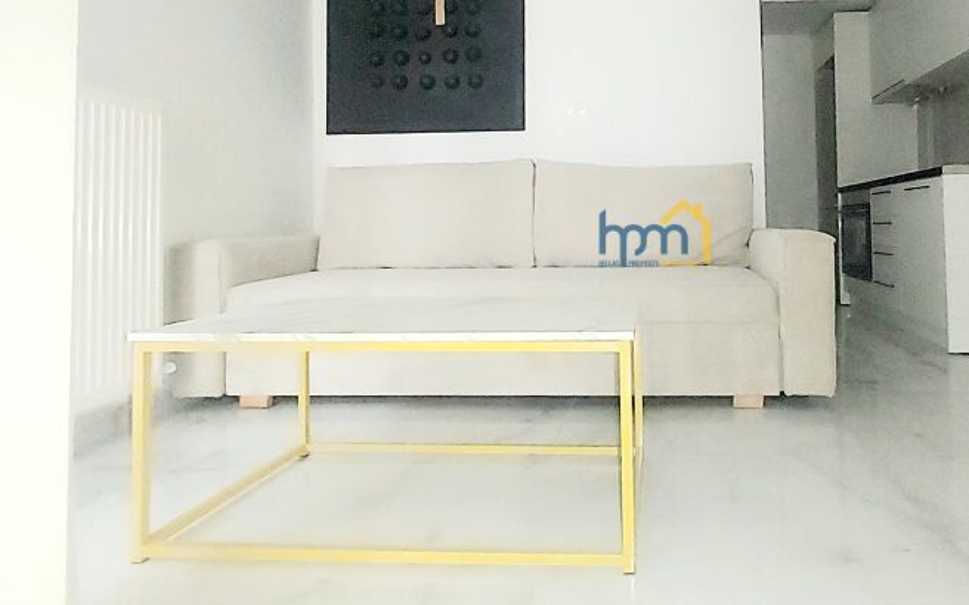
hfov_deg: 80.4
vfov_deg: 56.0
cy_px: 198
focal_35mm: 21
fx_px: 555
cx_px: 619
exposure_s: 1/33
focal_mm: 1.42
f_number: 2.2
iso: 250
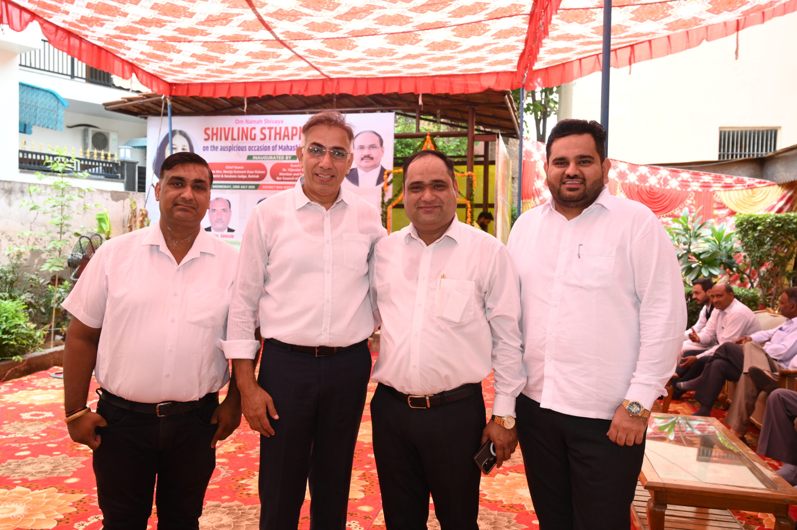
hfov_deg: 60.3
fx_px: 686
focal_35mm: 31
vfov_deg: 42.3
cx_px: 398
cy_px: 265
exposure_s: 1/125
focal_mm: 31
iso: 320
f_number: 5
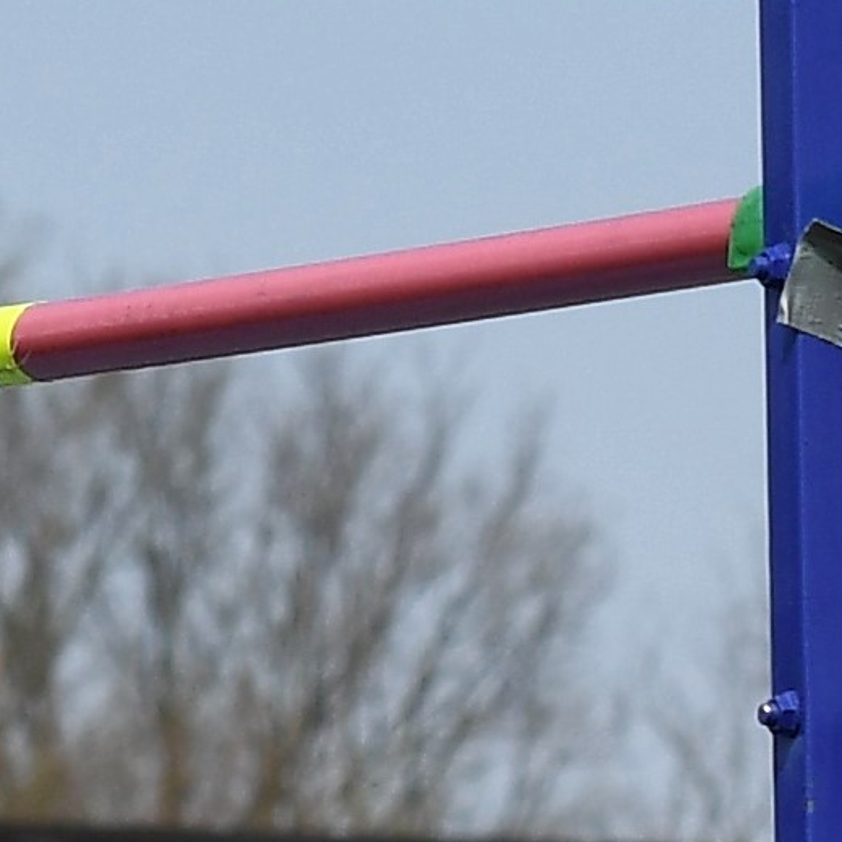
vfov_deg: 6.3
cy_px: 855
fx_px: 7623
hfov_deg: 6.3
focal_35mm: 277
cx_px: -81
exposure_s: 1/1000
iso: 180
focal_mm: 70
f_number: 7.1
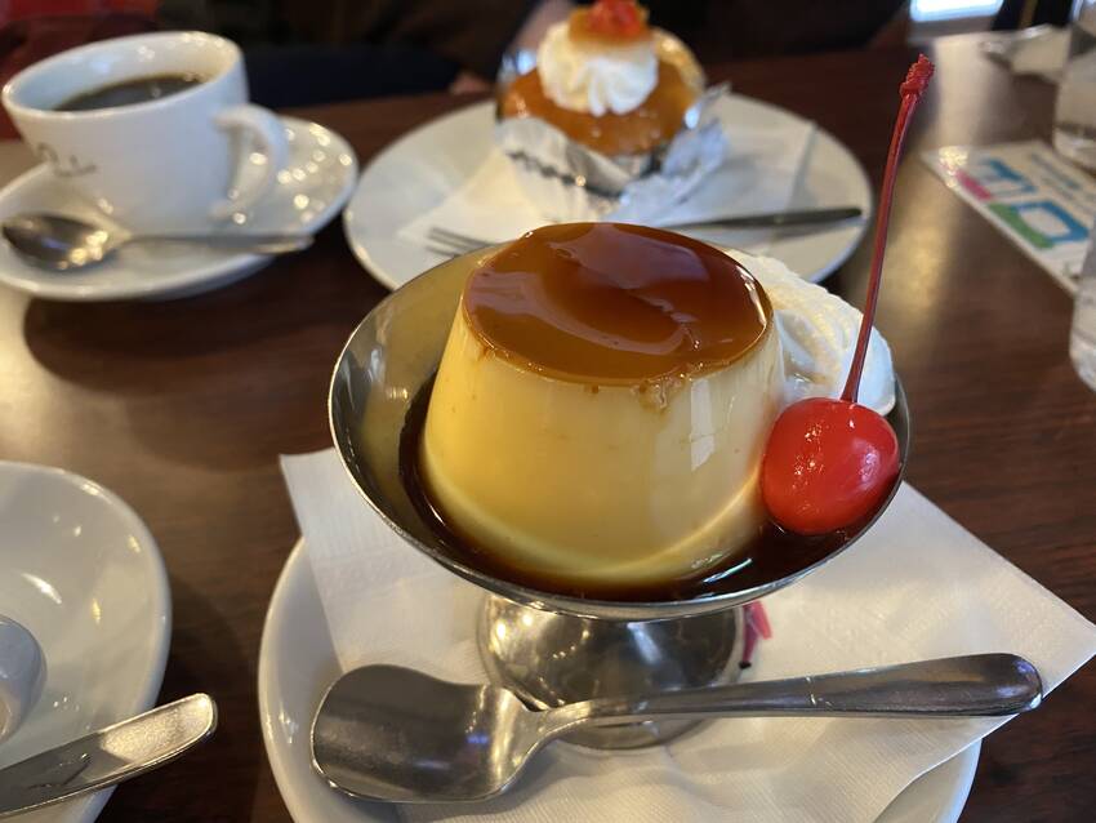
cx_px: 548
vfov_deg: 54.9
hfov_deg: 69.4
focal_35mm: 25
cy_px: 412
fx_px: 792
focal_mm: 4.25
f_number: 1.8
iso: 500
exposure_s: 1/40
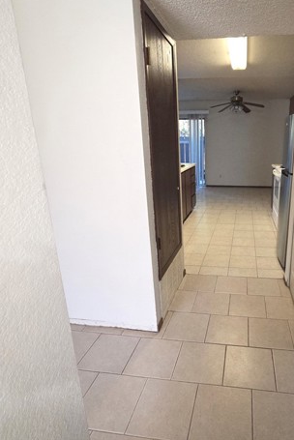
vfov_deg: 86.8
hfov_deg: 61.4
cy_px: 210
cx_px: 217
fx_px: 232
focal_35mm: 19
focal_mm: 2.2
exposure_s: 1/60
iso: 250
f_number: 2.2
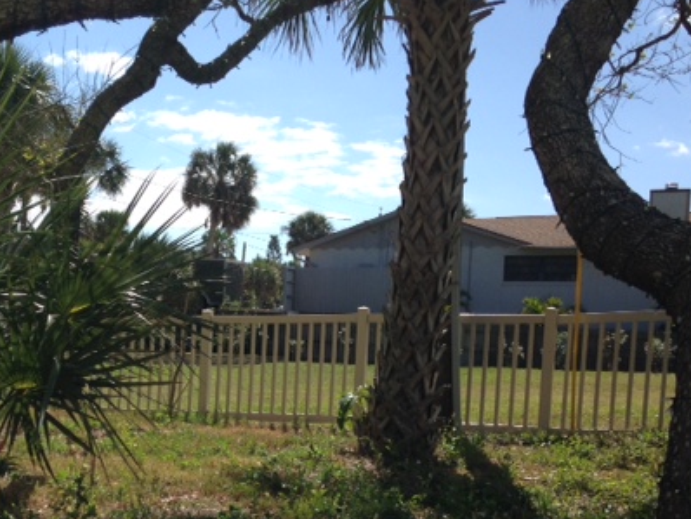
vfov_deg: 27.2
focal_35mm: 53
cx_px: 189
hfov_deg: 35.5
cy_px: 382
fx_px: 1059
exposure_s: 1/1595
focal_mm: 4.12
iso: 50
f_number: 2.4
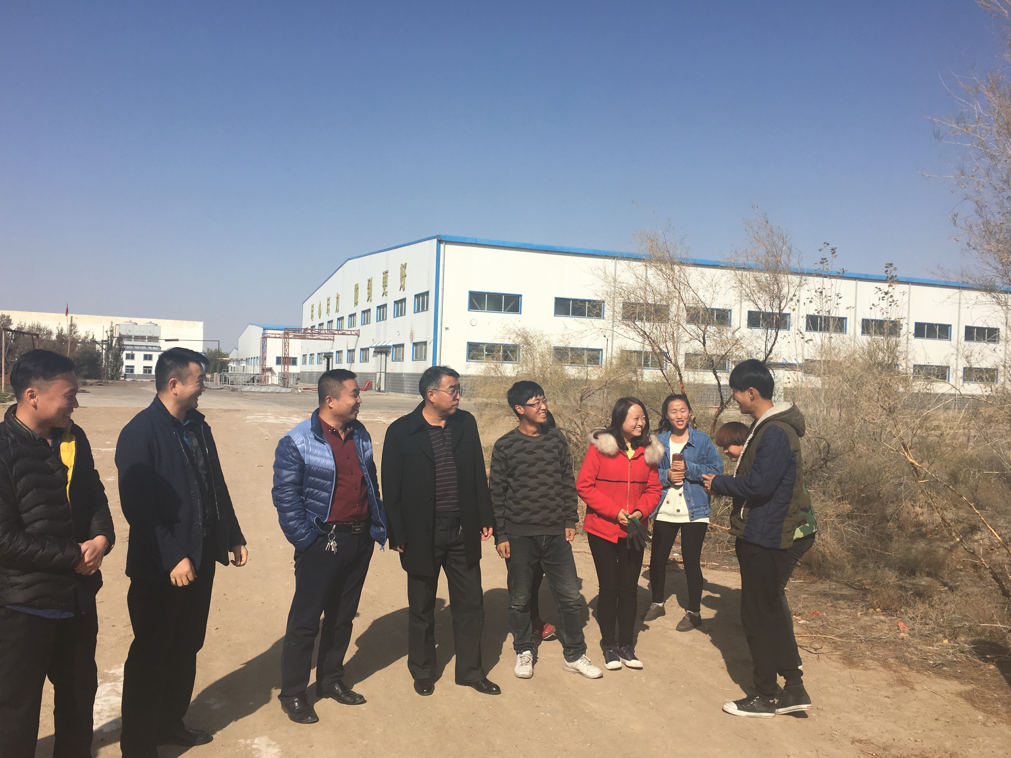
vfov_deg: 46.8
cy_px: 388
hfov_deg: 60.0
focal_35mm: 30
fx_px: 876
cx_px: 497
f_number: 2.2
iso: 25
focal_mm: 4.15
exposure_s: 1/2481
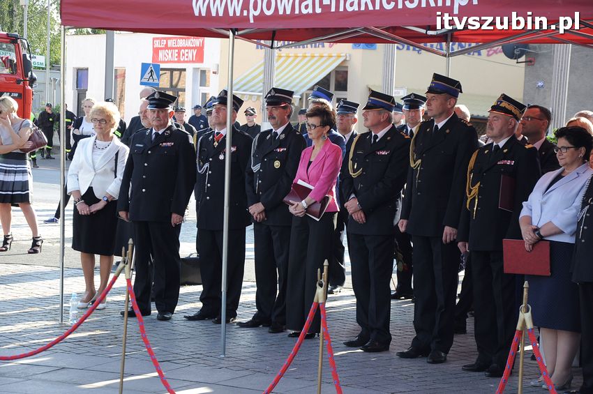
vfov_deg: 13.8
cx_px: 296
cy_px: 197
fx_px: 1629
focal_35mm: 99
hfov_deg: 20.6
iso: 400
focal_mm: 66
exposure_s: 1/250
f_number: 5.3
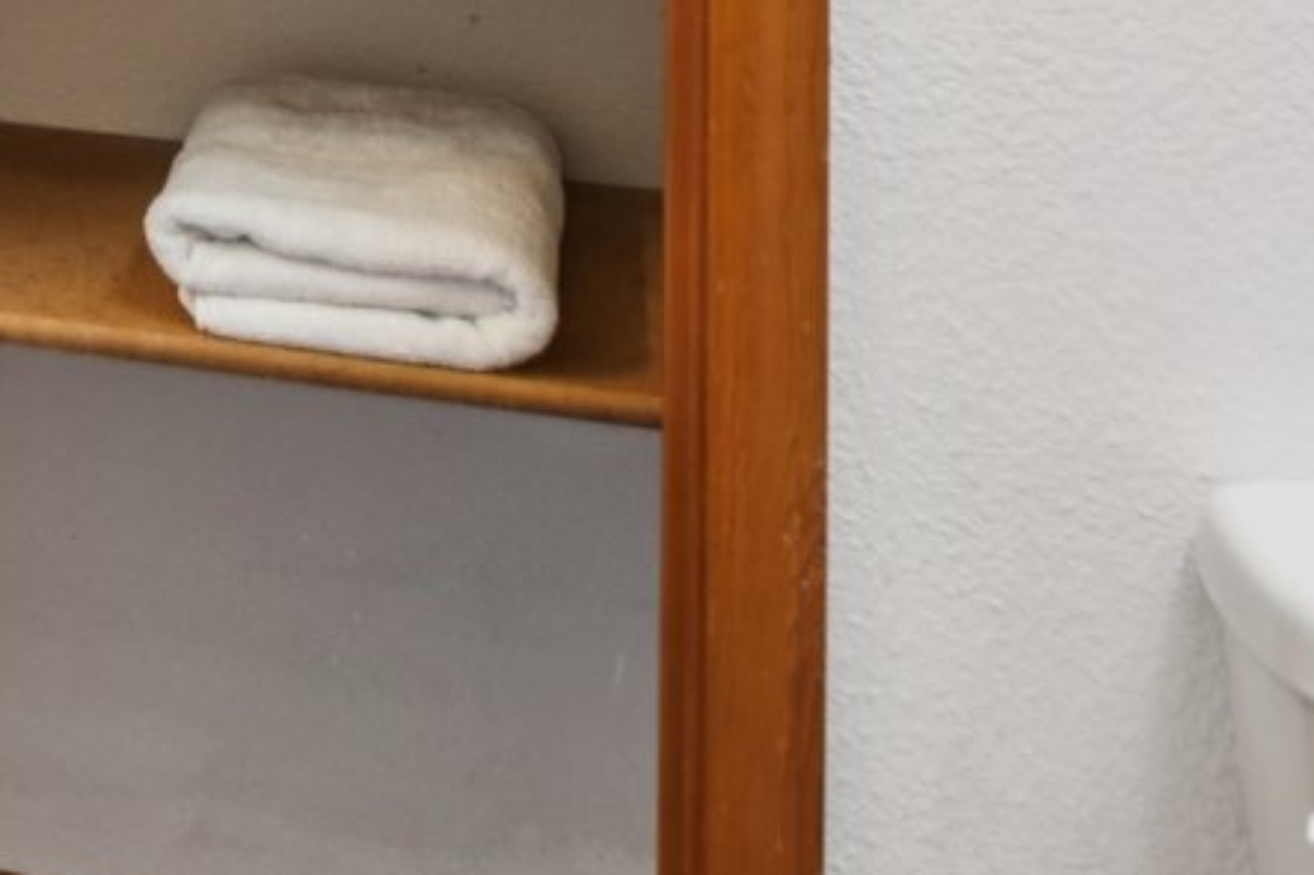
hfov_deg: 20.8
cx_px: -925
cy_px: -687
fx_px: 2700
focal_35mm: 74
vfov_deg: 15.8
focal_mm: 16
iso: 400
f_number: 8
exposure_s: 1/15
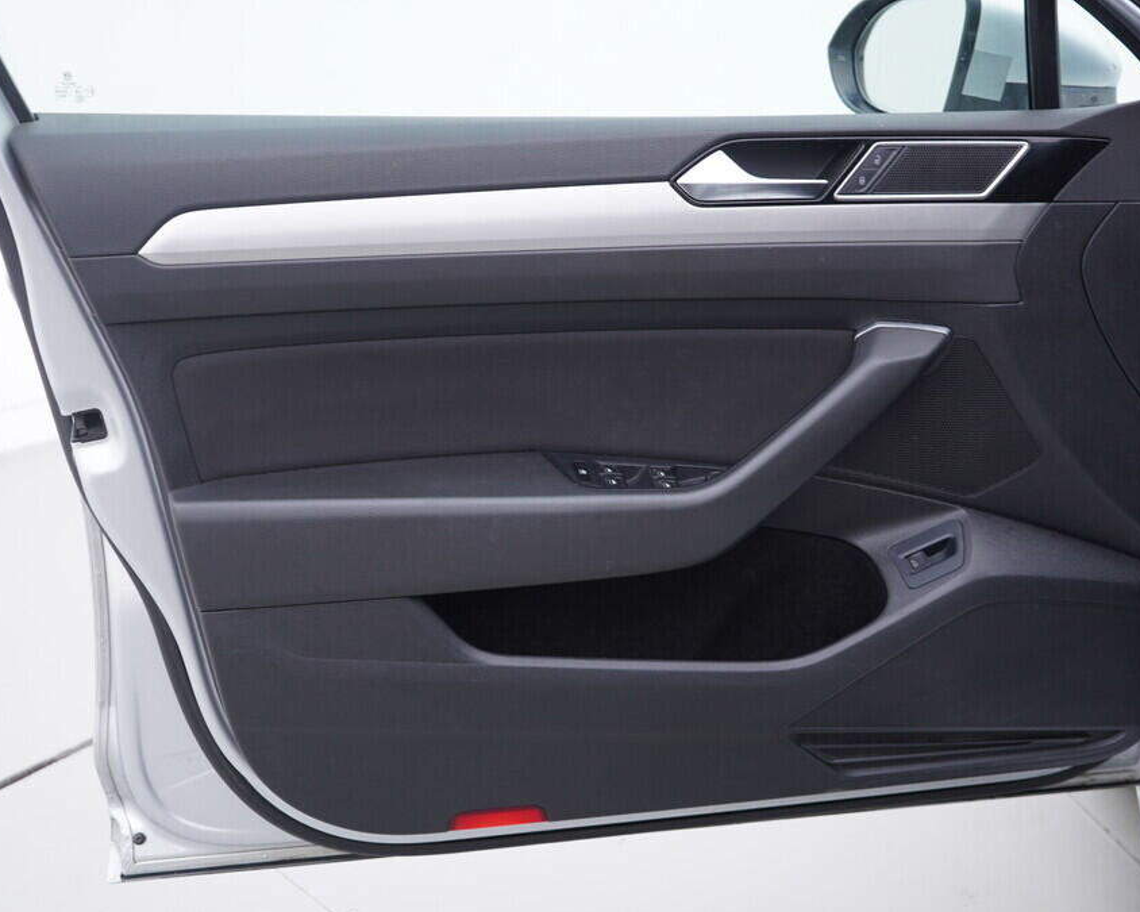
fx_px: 1383
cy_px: 460
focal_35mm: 41
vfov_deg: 36.5
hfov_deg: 44.8
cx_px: 563
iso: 125
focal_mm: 24
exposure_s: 1/40
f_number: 3.2
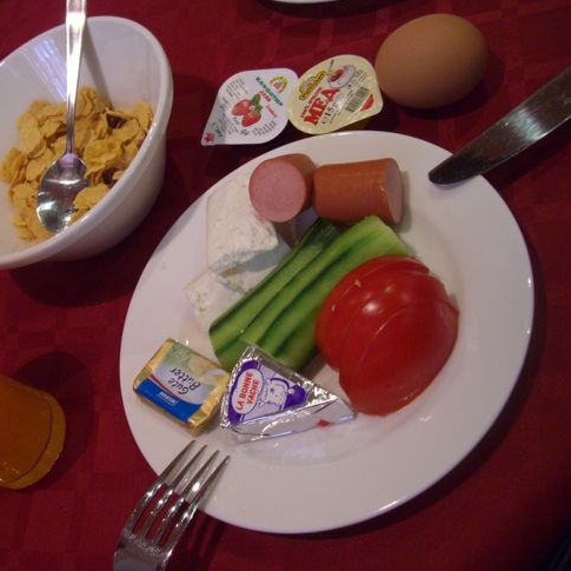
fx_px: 840
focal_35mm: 45
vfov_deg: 37.6
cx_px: 195
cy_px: 286
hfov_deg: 37.2
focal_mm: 7.9
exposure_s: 1/13
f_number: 2.8
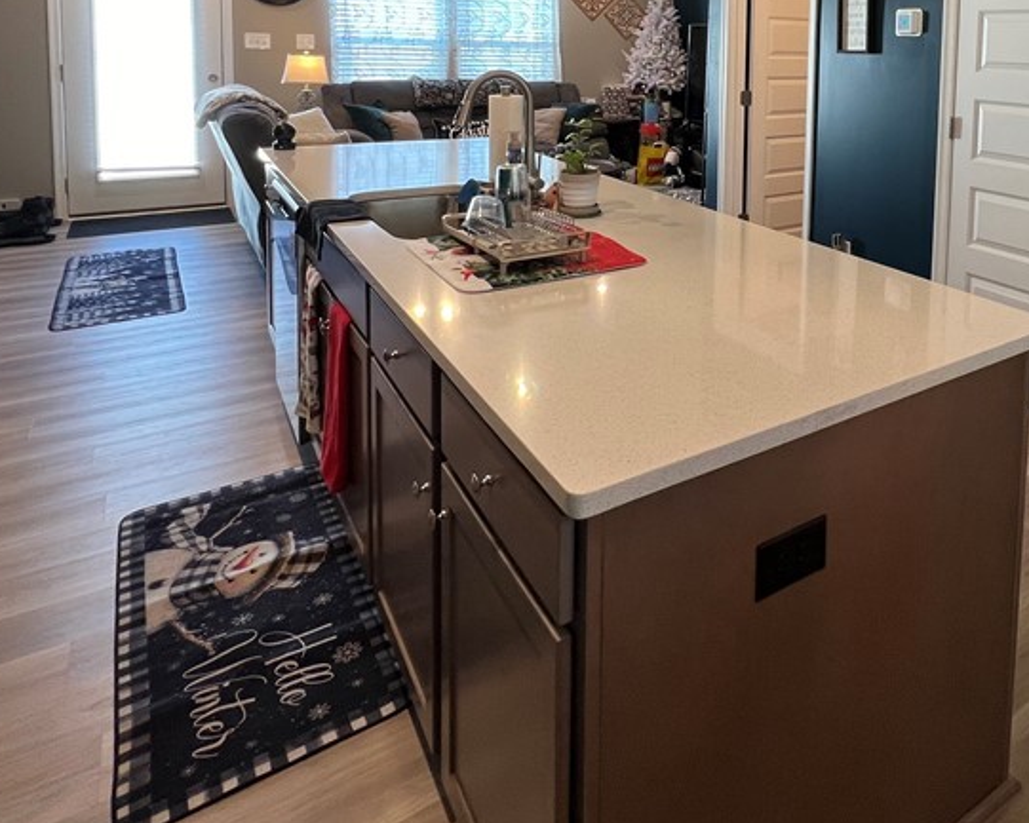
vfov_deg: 52.9
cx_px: 793
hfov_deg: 65.2
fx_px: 731
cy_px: 110
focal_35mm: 24
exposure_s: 1/60
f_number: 1.8
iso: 125
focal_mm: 1.57
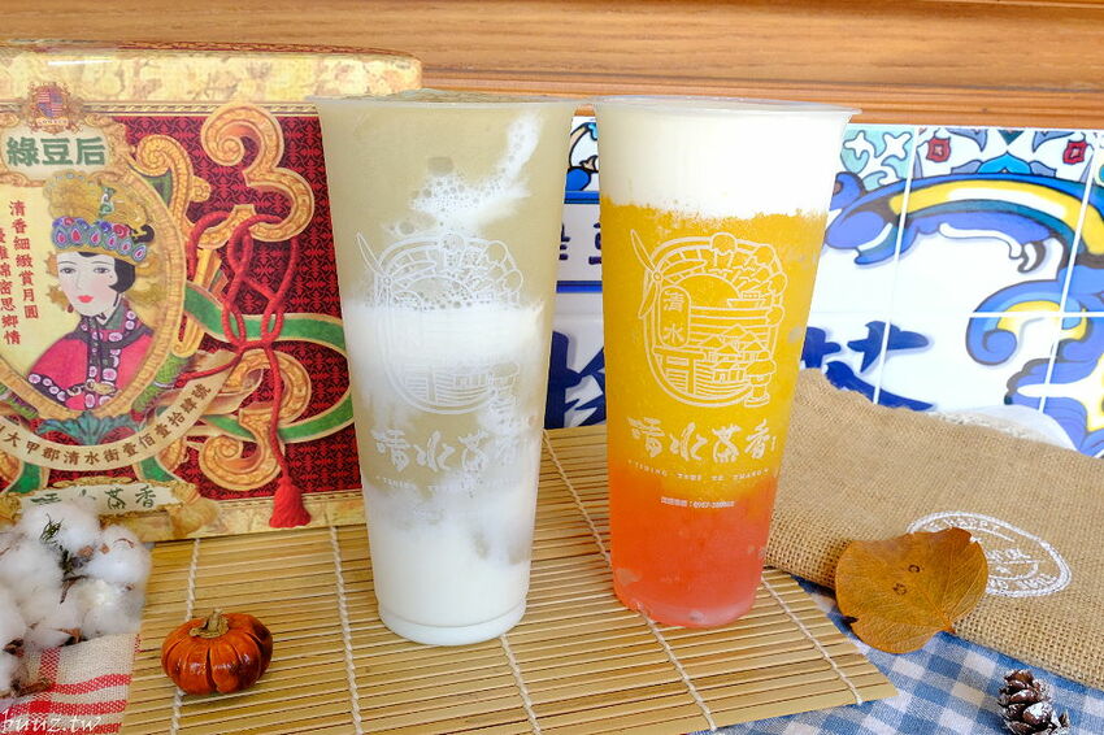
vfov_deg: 47.9
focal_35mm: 27
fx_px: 828
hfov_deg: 67.4
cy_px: 368
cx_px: 552
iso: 1250
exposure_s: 1/125
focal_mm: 18
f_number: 13
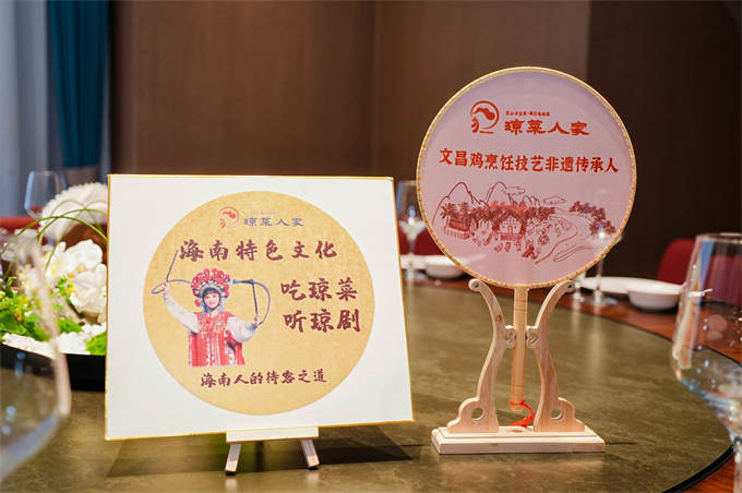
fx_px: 865
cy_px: 246
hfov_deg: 46.4
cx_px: 371
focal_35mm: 42
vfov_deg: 31.8
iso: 640
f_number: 2.8
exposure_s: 1/200
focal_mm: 28
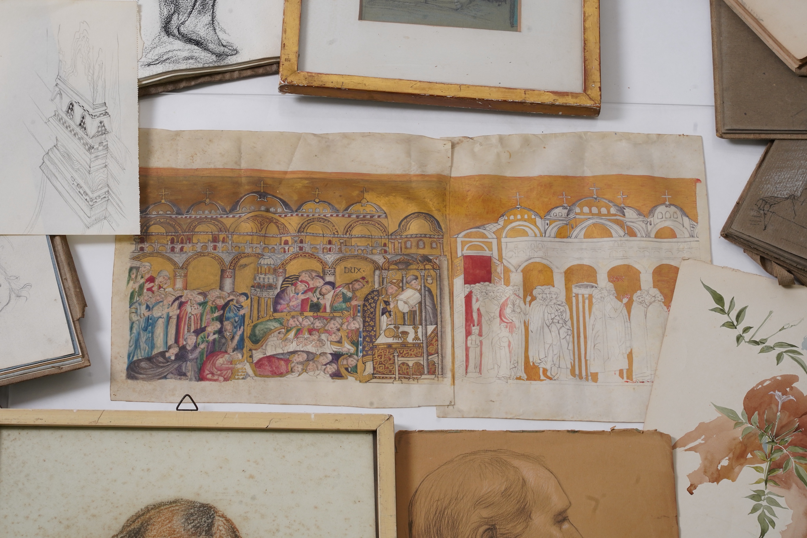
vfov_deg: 13.0
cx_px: 404
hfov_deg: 19.5
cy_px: 269
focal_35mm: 105
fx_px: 2354
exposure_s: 1/125
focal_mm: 105
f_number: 14
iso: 800
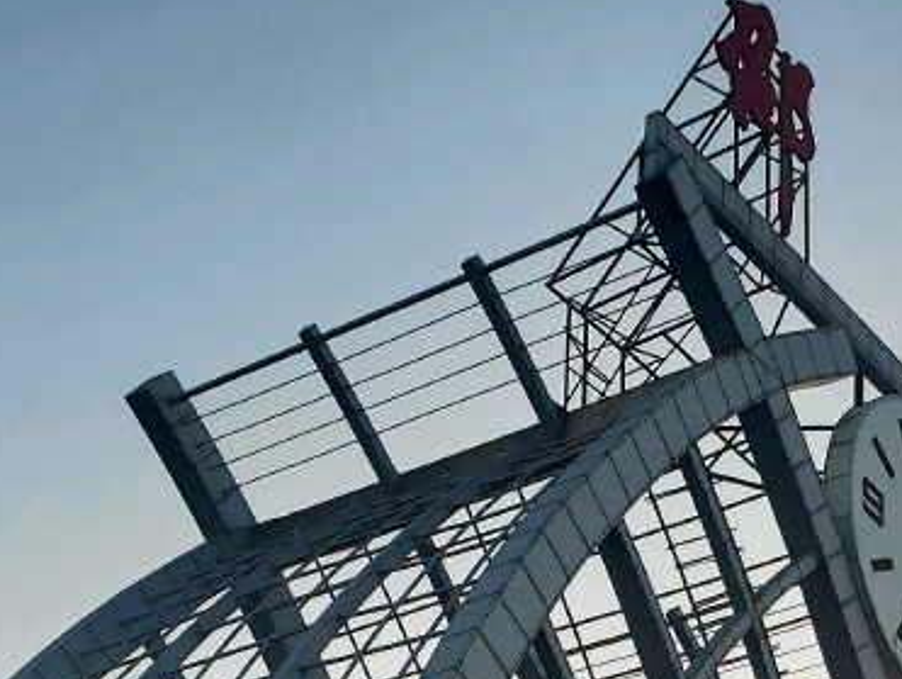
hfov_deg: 22.7
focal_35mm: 84
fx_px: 2191
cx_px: 819
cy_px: 1027
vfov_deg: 16.1
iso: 50
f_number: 2.4
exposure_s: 1/417
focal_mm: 4.3
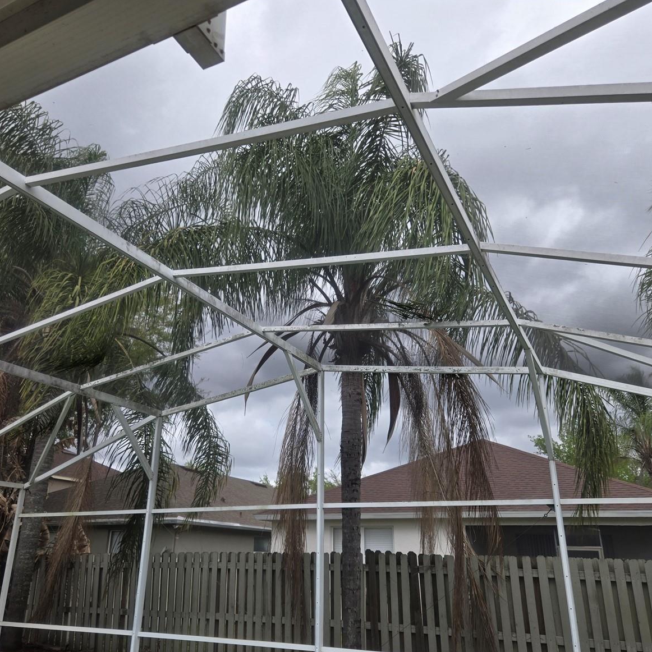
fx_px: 597
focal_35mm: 28
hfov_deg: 57.2
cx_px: 295
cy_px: 333
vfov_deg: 57.3
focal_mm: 5.4
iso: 25
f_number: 1.8
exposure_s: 1/1024
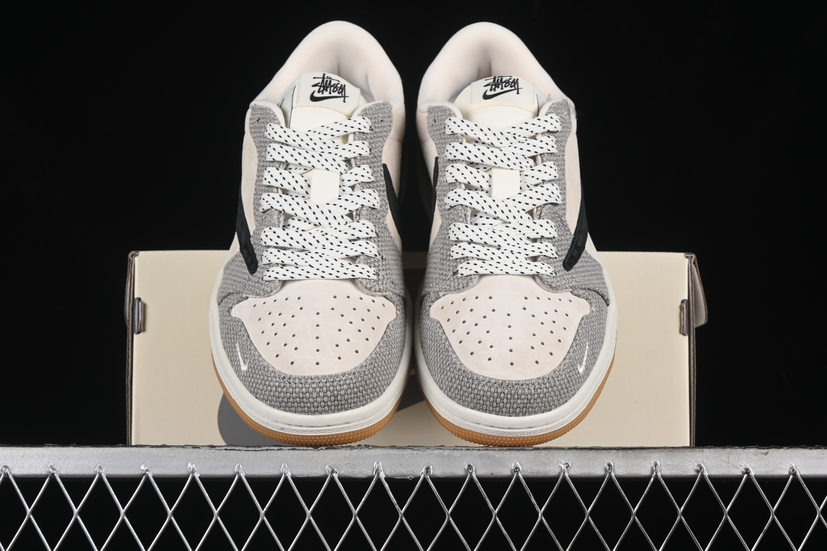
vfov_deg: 18.2
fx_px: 1723
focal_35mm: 75
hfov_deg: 27.0
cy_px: 276
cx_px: 414
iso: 160
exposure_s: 1/80
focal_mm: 50
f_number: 8
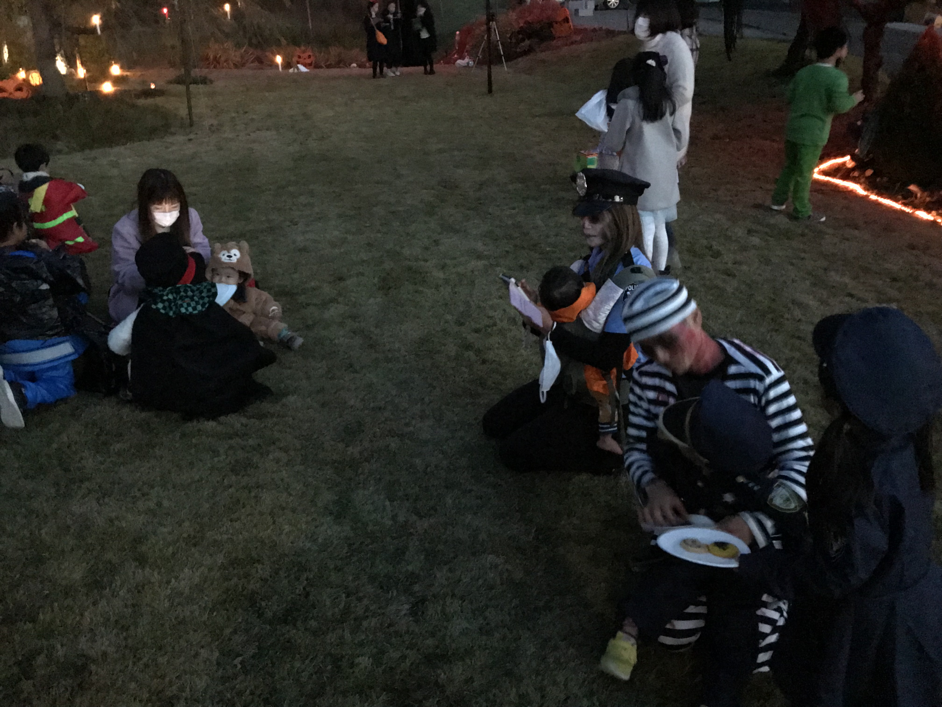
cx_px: 471
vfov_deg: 49.7
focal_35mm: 28
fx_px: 762
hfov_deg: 63.4
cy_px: 354
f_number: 1.8
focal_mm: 3.99
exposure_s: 1/4
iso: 1600
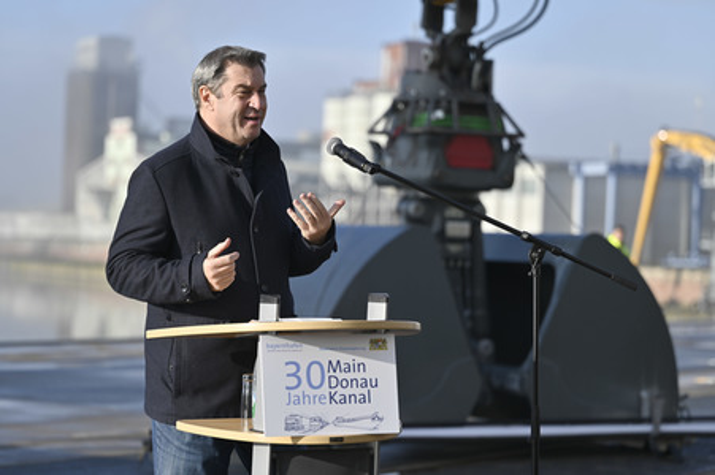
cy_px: 238
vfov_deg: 14.4
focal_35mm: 95
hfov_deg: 21.5
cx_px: 358
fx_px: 1885
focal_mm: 95
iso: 64
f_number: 2.8
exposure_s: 1/1600
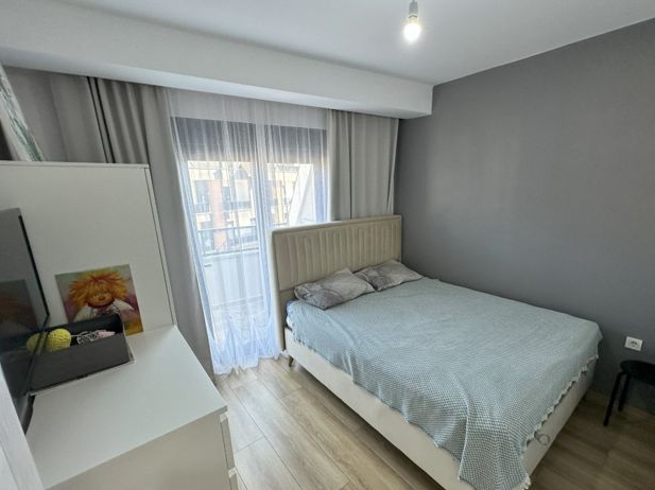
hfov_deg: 94.4
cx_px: 350
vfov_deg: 77.9
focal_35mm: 16
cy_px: 263
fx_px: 303
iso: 80
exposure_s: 1/99
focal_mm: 2.22
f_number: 2.2
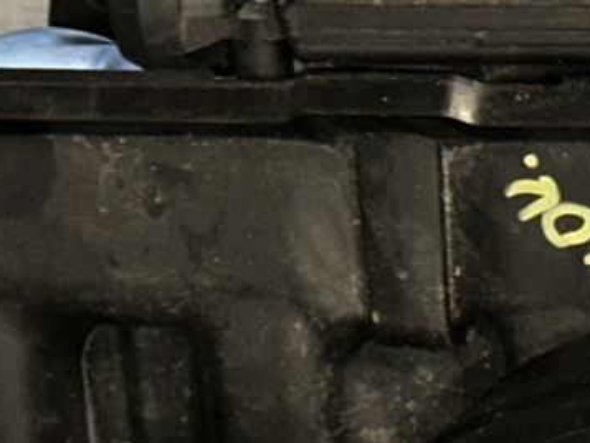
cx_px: 889
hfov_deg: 7.1
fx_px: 4689
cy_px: 793
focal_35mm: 275
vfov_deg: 5.3
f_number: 1.78
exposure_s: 1/7
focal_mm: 6.86
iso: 80
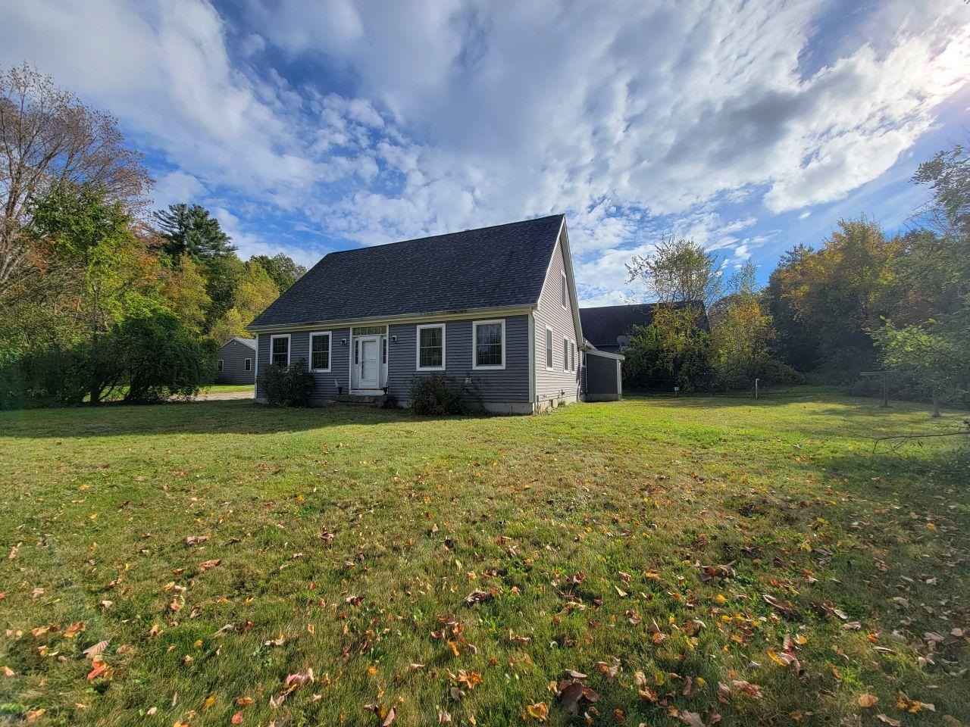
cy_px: 364
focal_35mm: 13
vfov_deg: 89.9
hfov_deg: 106.2
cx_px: 485
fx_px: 364
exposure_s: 1/2579
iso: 50
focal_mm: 2.2
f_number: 2.2
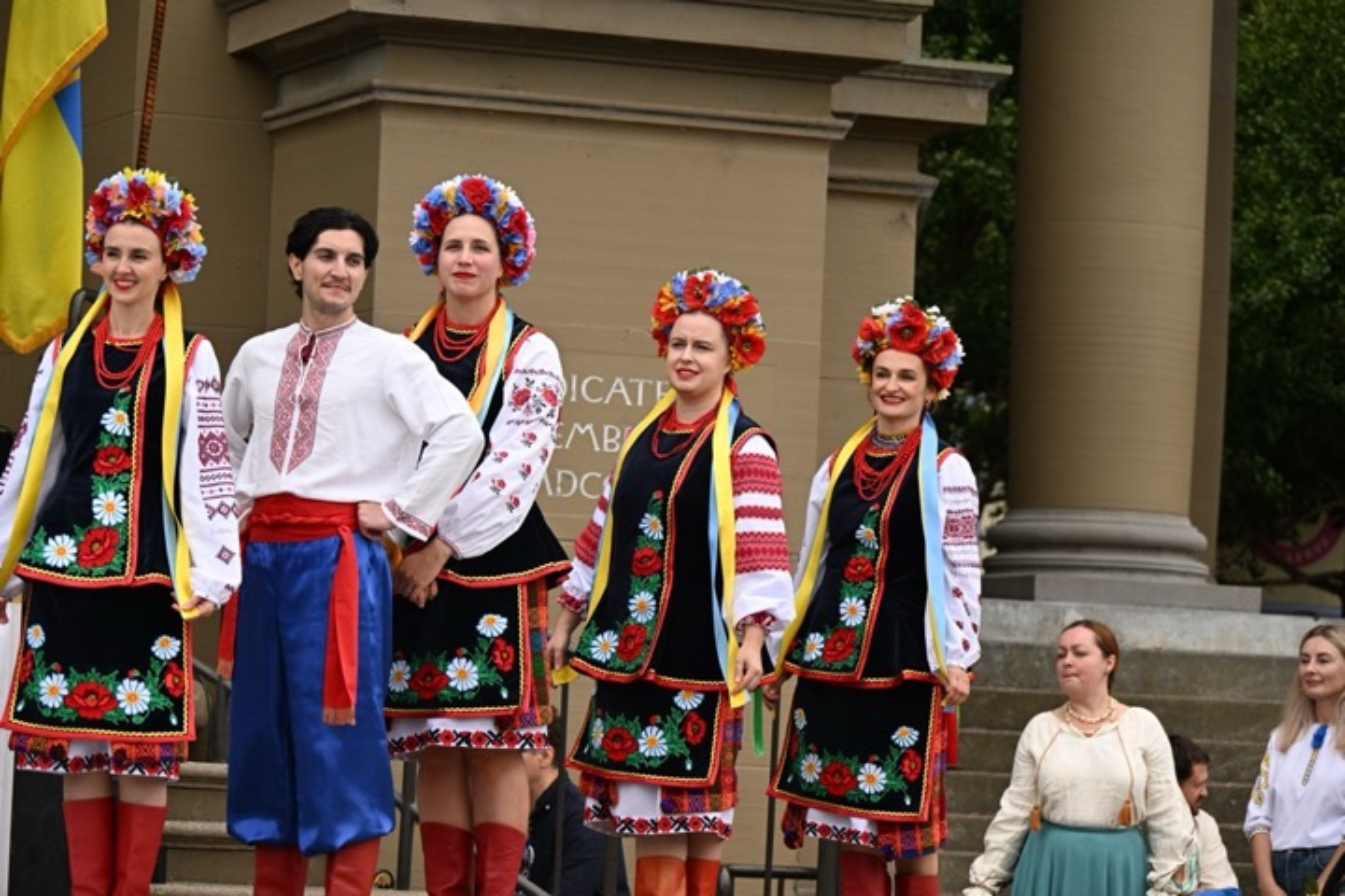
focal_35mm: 155
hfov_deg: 13.2
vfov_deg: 8.9
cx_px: 672
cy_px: 448
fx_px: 5791
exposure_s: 1/200
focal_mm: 155
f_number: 7.6
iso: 160
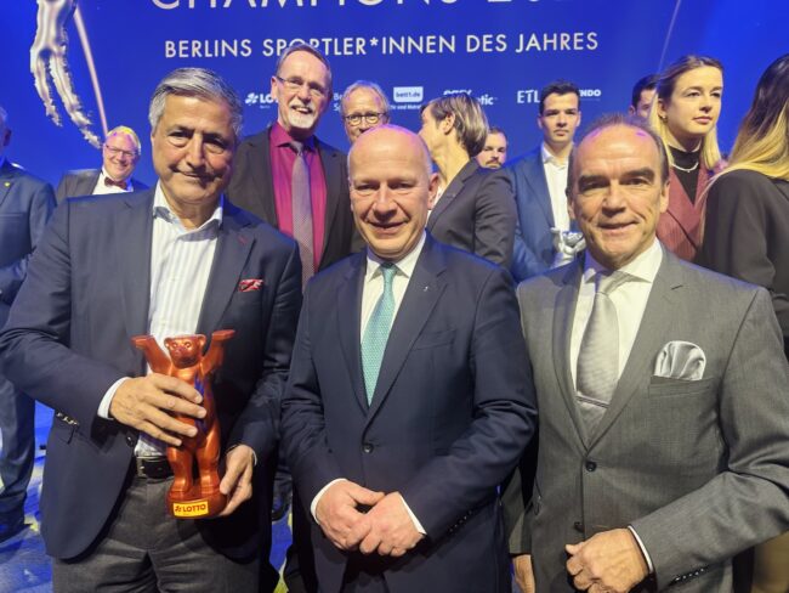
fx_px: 547
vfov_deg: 56.8
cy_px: 296
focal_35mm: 24
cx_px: 394
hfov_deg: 71.6
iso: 125
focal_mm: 6.86
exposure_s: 1/47
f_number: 1.78
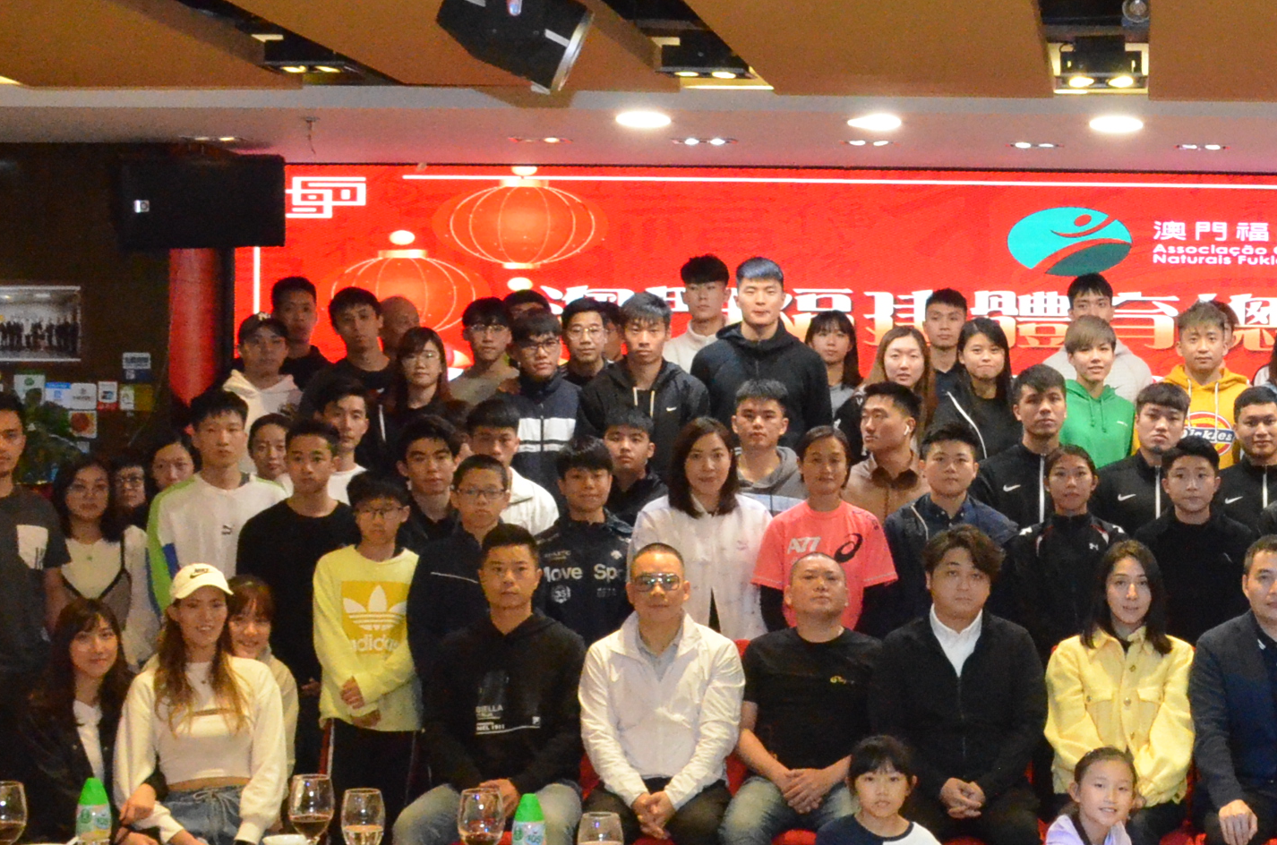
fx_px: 2478
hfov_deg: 27.2
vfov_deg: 19.4
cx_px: 1290
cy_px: 485
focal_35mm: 70
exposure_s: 1/60
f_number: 11
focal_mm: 18
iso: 6400
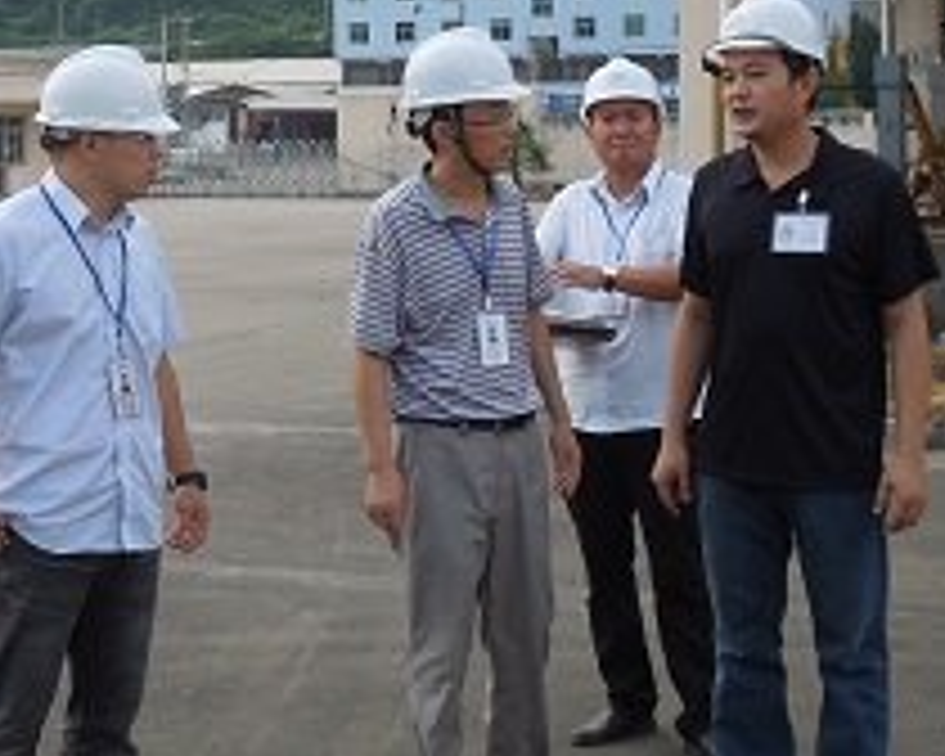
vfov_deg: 19.5
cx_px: 338
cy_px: 189
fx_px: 2182
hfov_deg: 24.4
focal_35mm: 78
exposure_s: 1/320
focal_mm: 5
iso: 100
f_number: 3.5
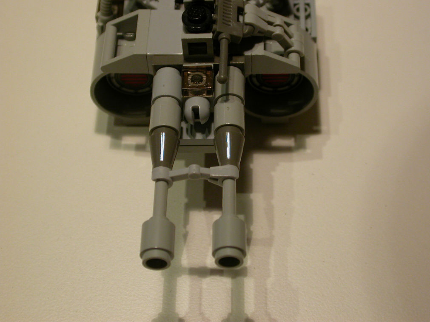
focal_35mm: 77
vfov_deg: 19.1
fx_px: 956
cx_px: 214
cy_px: 160
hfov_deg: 25.3
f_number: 3.4
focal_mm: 15.8
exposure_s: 1/73.9
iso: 100
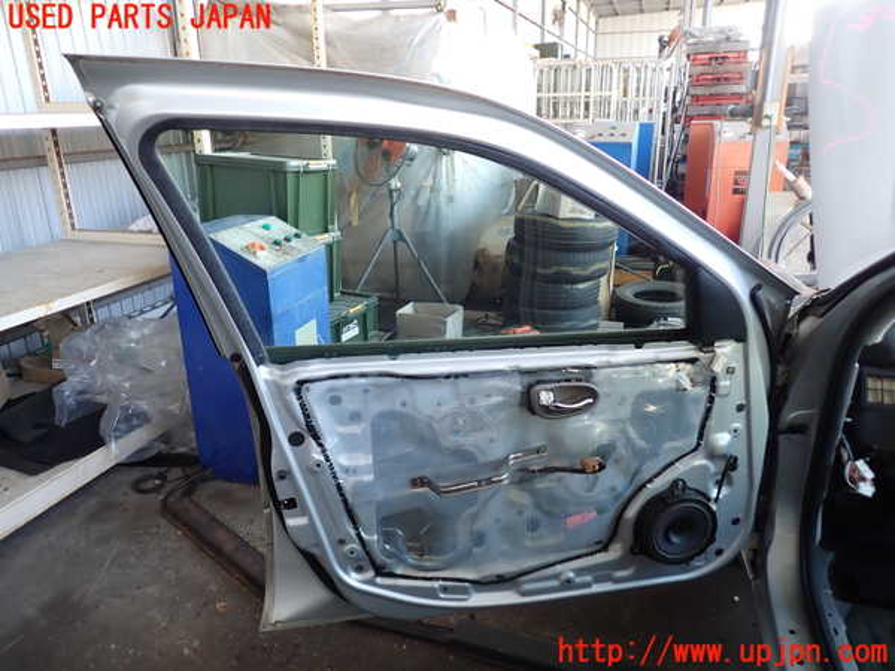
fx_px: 646
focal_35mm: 25
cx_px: 448
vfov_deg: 54.9
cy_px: 336
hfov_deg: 69.4
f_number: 2
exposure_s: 1/60
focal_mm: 4.5
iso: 125
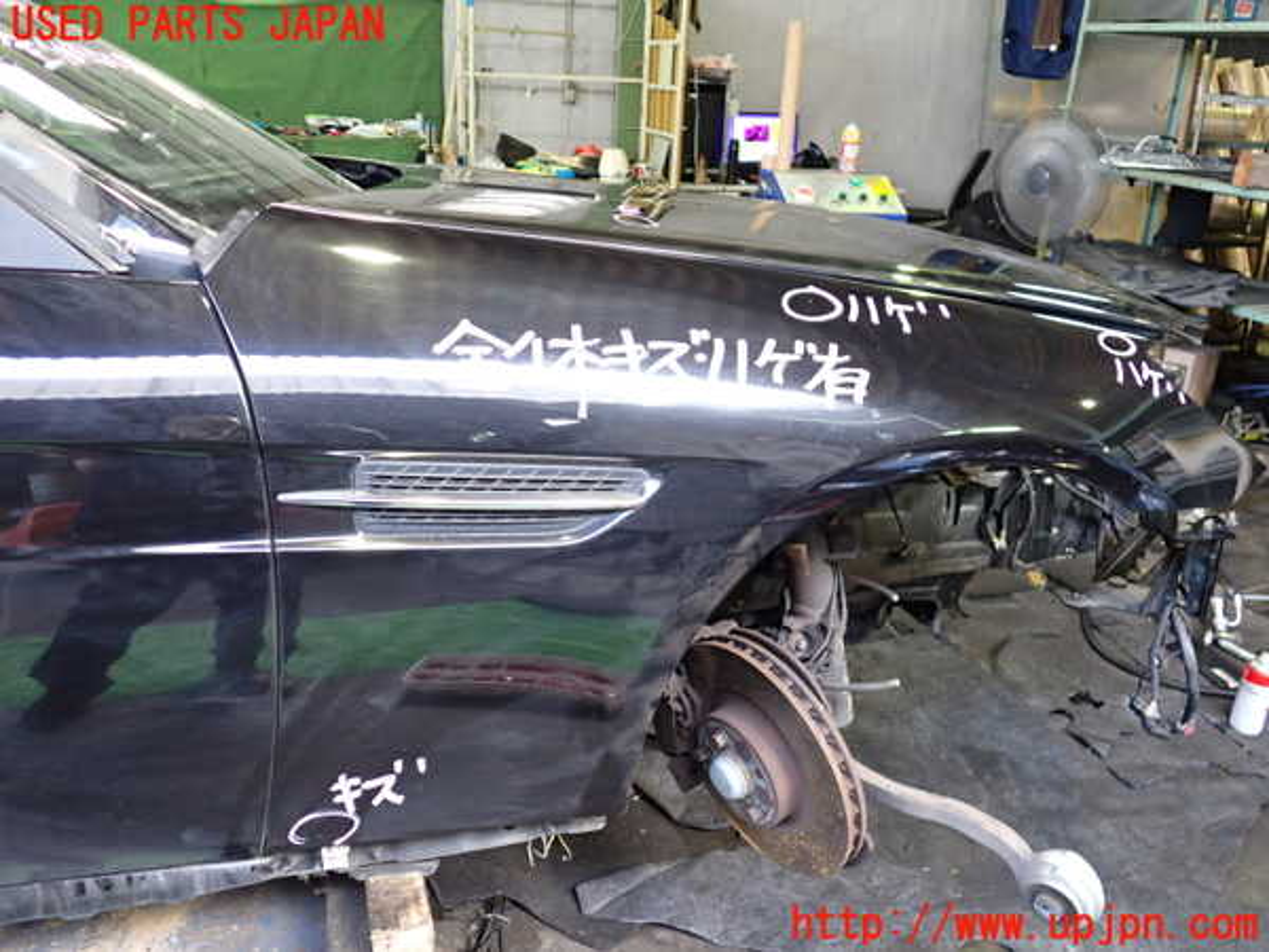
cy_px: 476
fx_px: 1100
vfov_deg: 46.8
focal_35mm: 30
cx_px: 634
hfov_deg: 60.0
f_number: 2.3
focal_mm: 5.4
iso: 400
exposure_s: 1/30
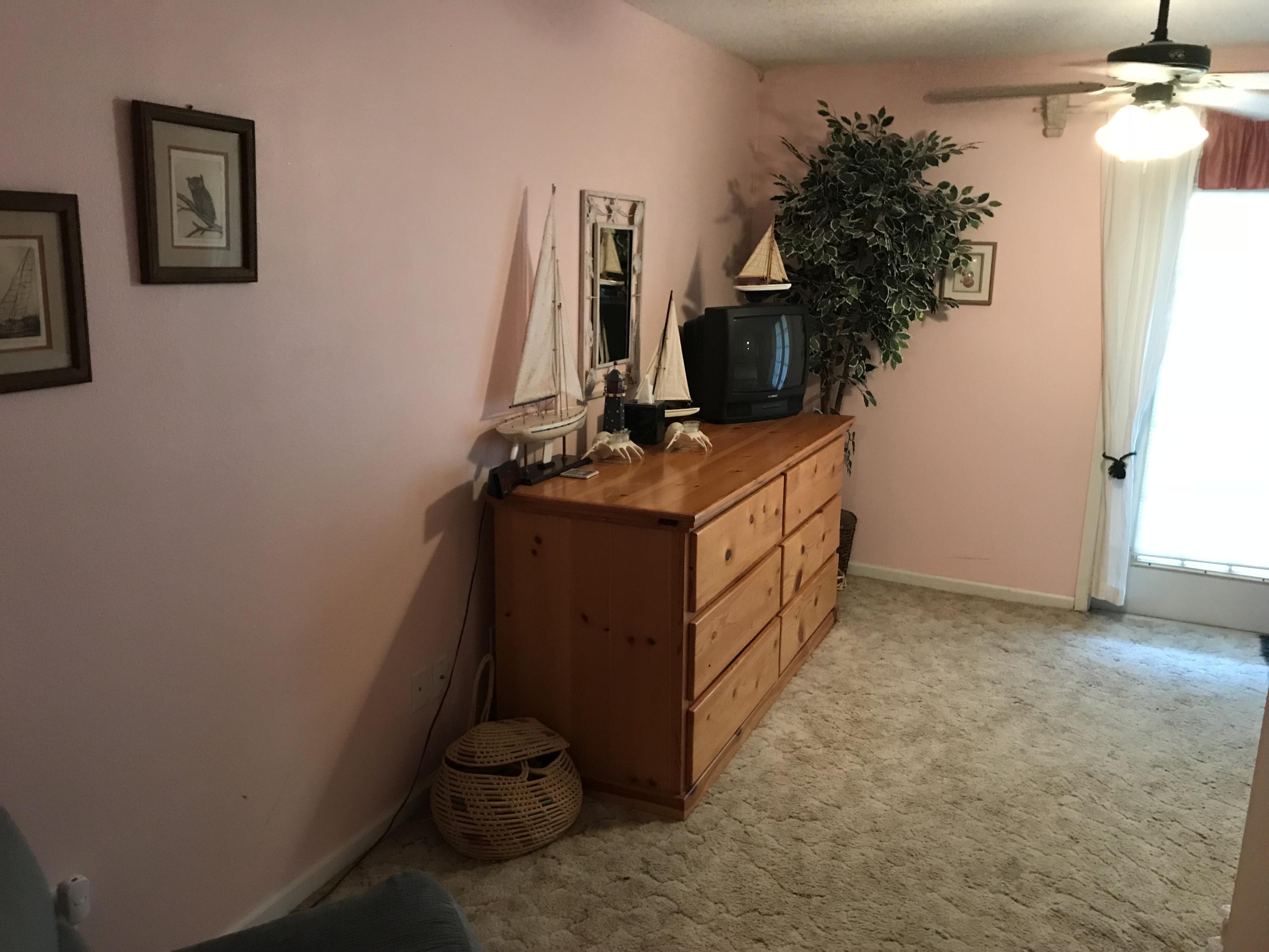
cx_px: 634
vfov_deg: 49.7
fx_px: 1026
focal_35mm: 28
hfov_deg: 63.4
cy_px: 476
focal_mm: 3.99
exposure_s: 1/15
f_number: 1.8
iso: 100
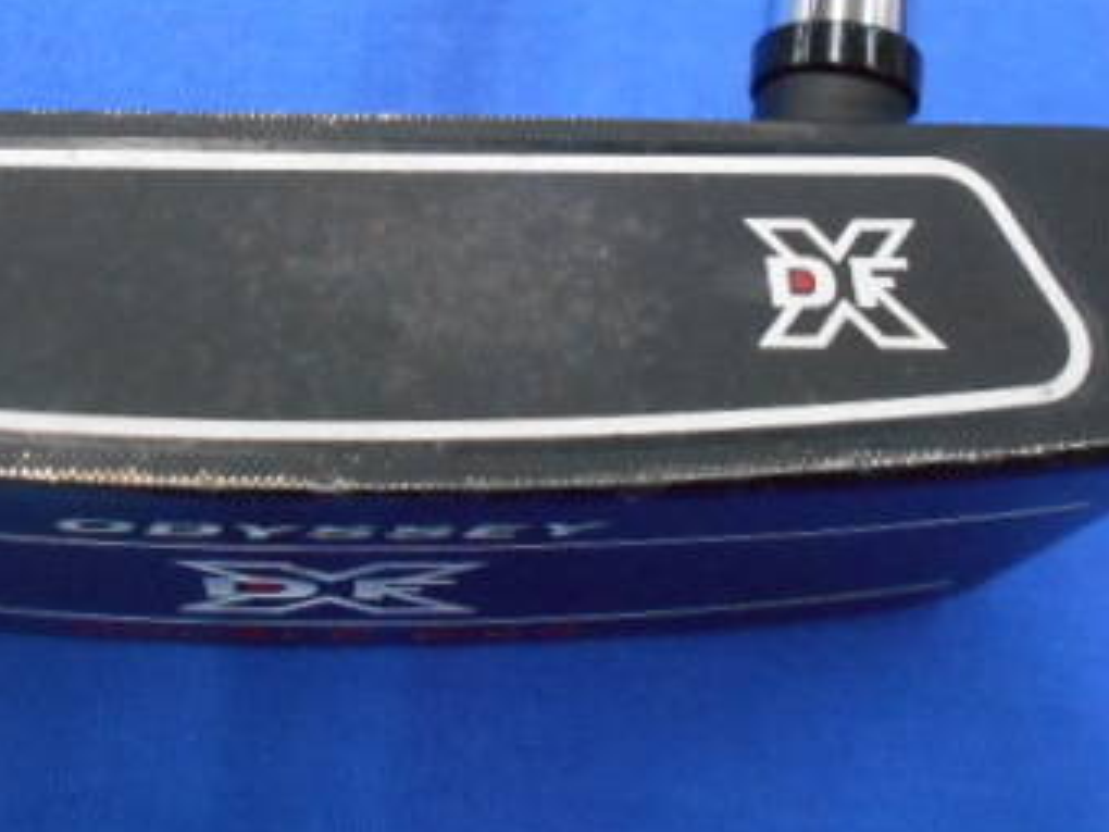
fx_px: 1570
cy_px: 62
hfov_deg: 38.3
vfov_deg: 28.4
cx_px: 333
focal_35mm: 49
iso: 800
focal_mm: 4.6
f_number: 3.2
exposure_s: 1/100
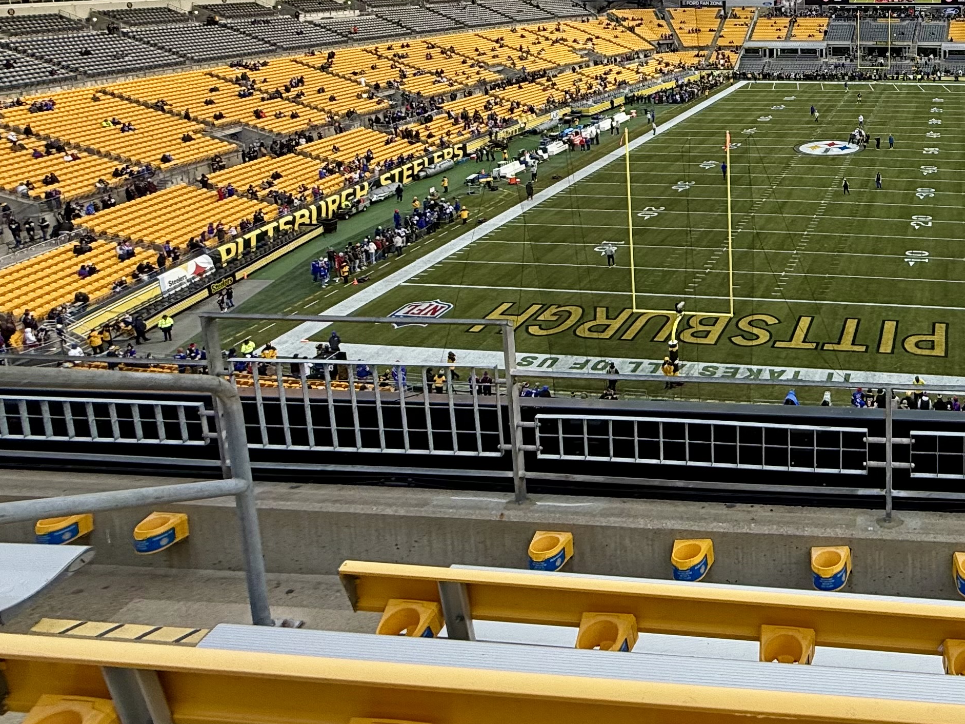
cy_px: 98
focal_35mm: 30
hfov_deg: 52.7
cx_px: 867
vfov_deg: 43.5
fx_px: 836
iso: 50
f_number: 2.2
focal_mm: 2.22
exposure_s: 1/651
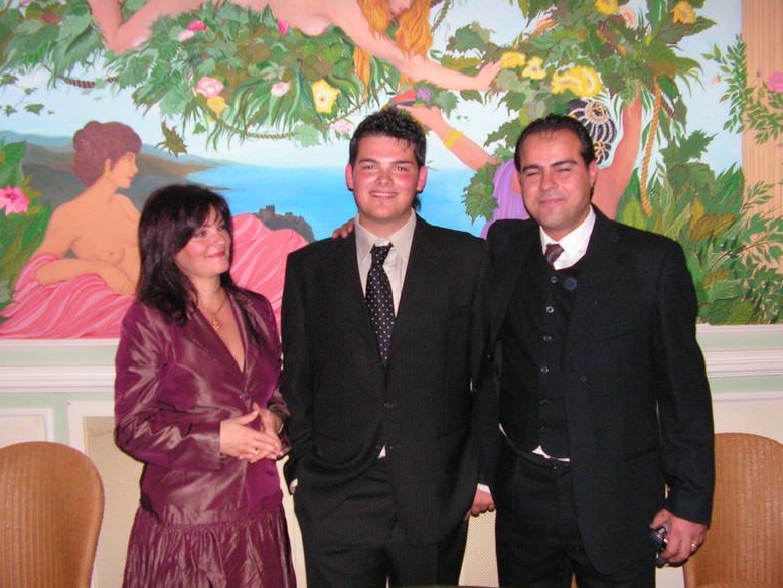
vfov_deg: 38.7
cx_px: 393
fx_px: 837
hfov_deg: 50.1
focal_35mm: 37
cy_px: 297
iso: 200
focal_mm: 6
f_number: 3.2
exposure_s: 1/40
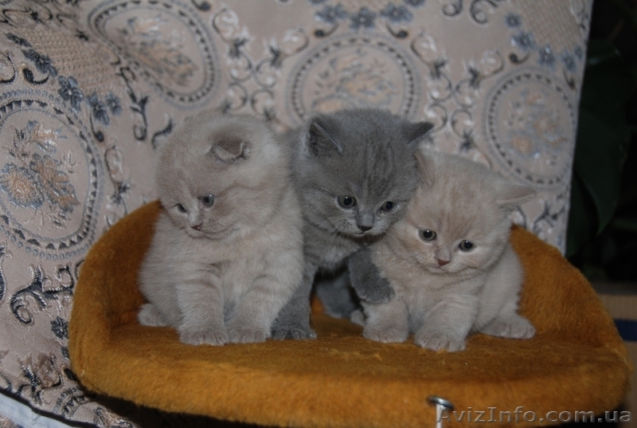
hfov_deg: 35.0
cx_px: 318
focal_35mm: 57
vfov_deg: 23.9
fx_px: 1011
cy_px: 214
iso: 100
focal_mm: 38
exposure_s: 1/60
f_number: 4.5
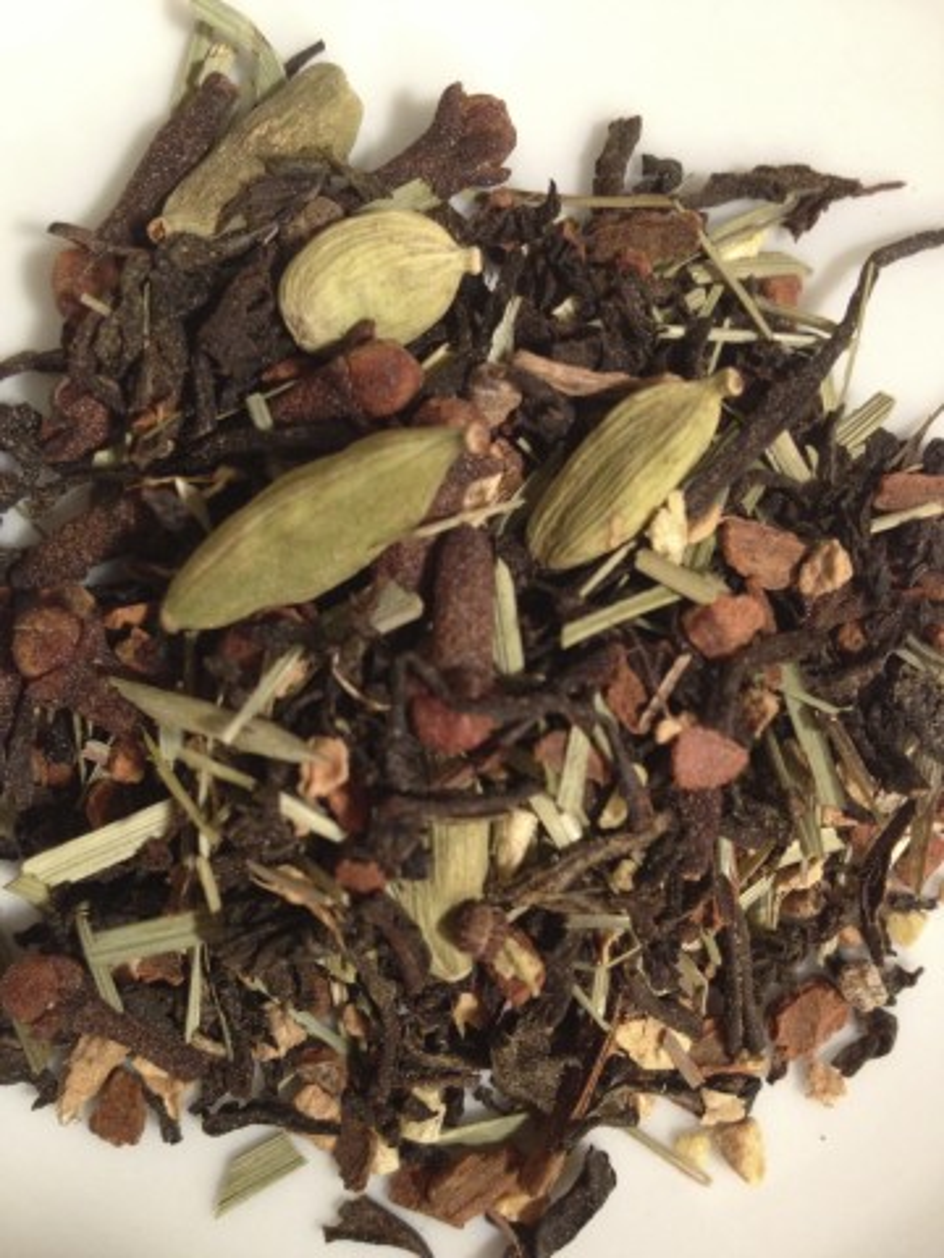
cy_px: 629
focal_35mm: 35
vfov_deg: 52.6
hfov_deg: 40.7
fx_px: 1273
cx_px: 472
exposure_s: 1/20
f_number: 2.4
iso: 200
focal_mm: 4.28
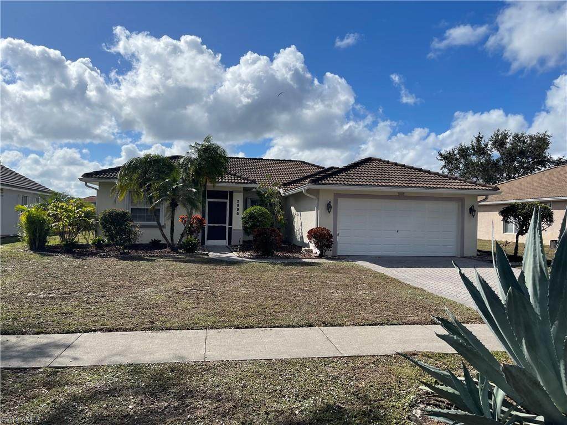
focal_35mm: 25
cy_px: 212
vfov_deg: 54.9
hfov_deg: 69.4
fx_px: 409
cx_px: 284
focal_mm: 5.1
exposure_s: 1/5917
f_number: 1.6
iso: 32
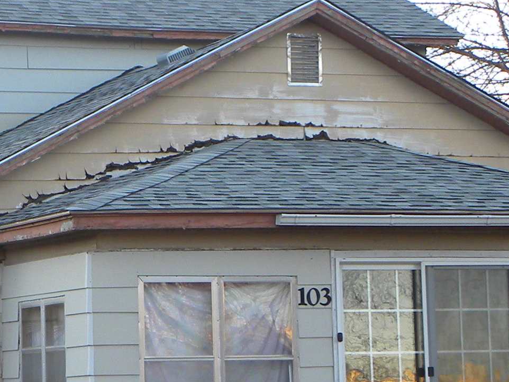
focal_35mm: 166
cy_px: 332
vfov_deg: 8.9
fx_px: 2442
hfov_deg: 11.8
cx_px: -17
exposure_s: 1/60
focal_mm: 9.2
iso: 75
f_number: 3.5
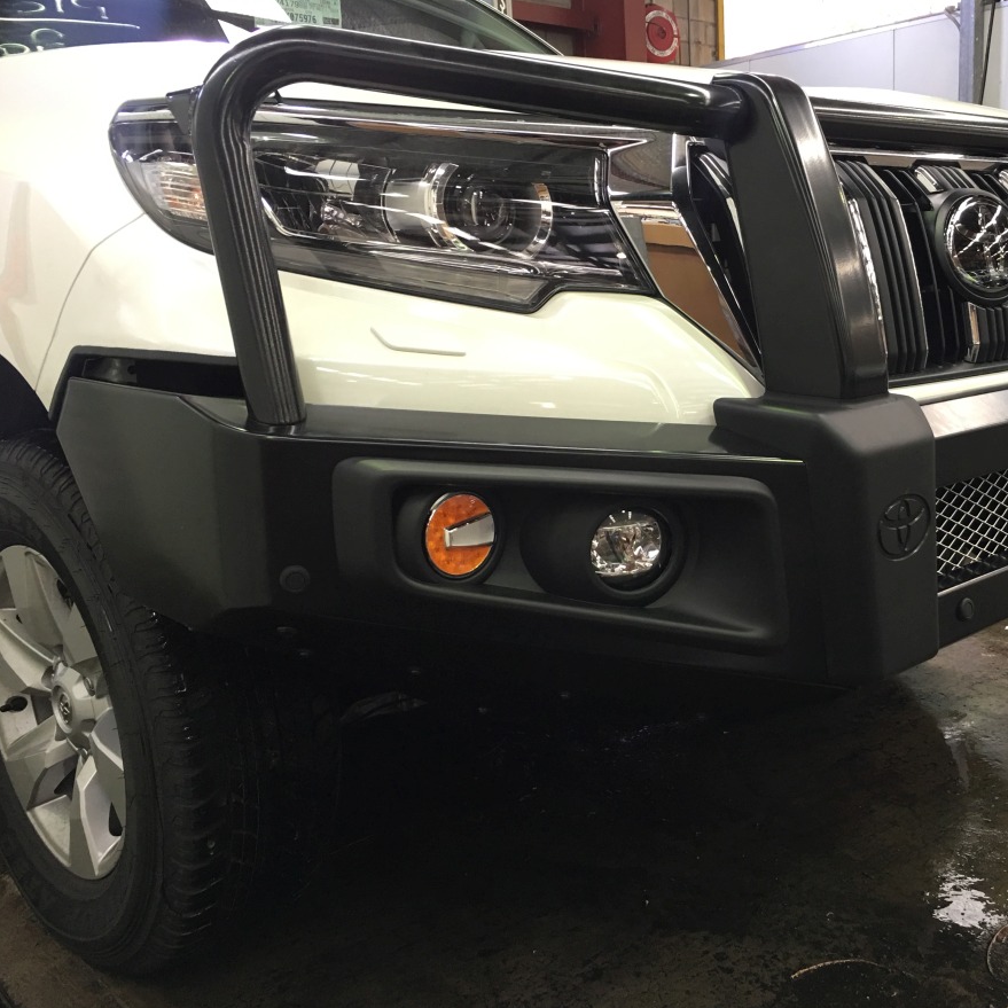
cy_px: 507
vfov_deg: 47.2
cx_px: 650
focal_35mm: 35
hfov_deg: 46.7
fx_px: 1153
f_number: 2.2
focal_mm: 4.15
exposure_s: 1/17
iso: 64
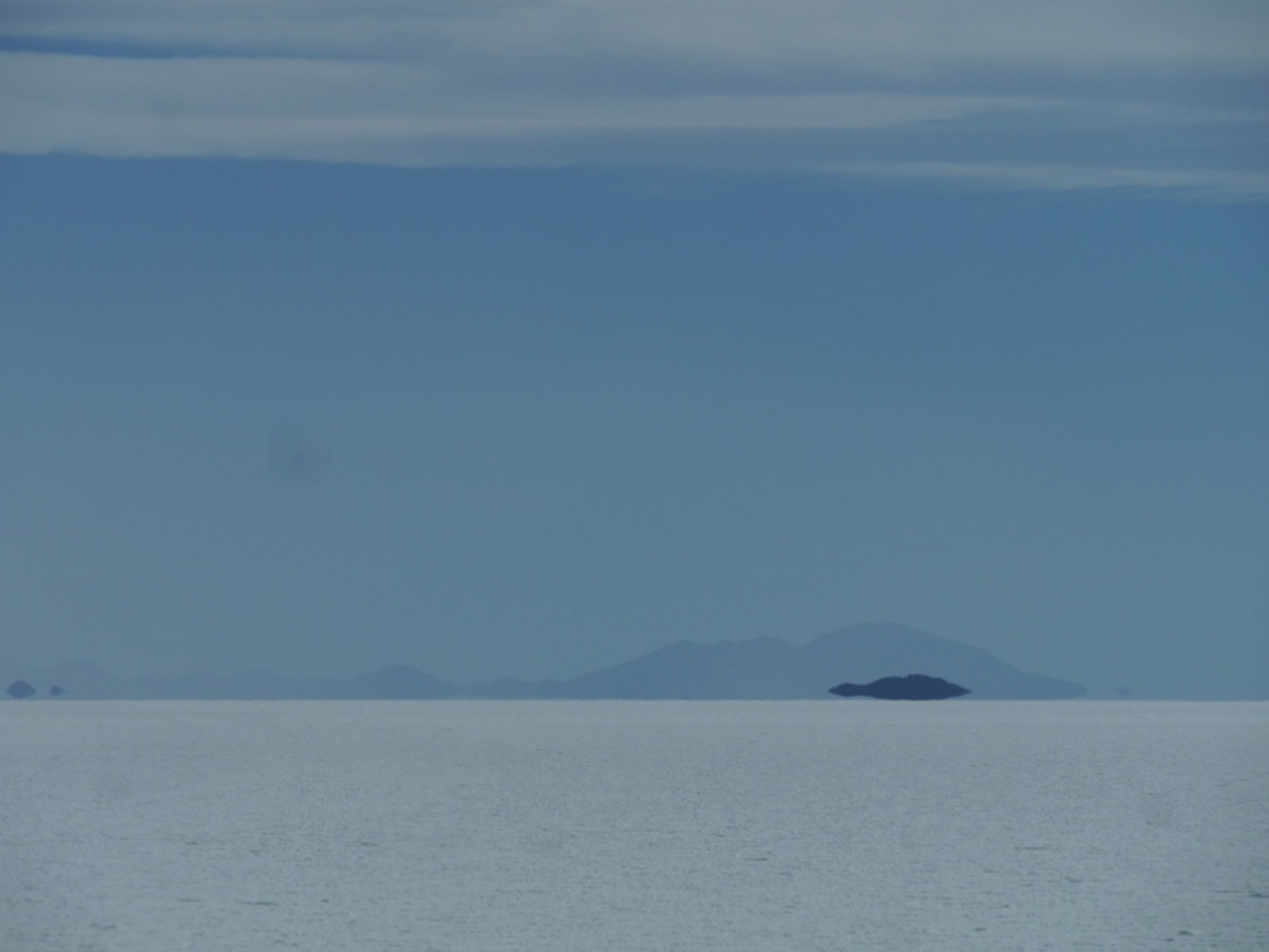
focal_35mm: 280
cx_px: 634
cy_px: 476
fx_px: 10265
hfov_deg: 7.1
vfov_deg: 5.3
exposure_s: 1/1300
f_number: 10
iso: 160
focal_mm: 140
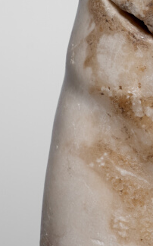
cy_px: 27
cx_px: 217
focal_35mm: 275
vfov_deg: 7.6
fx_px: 1838
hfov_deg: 4.7
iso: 200
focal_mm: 80
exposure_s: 1/60
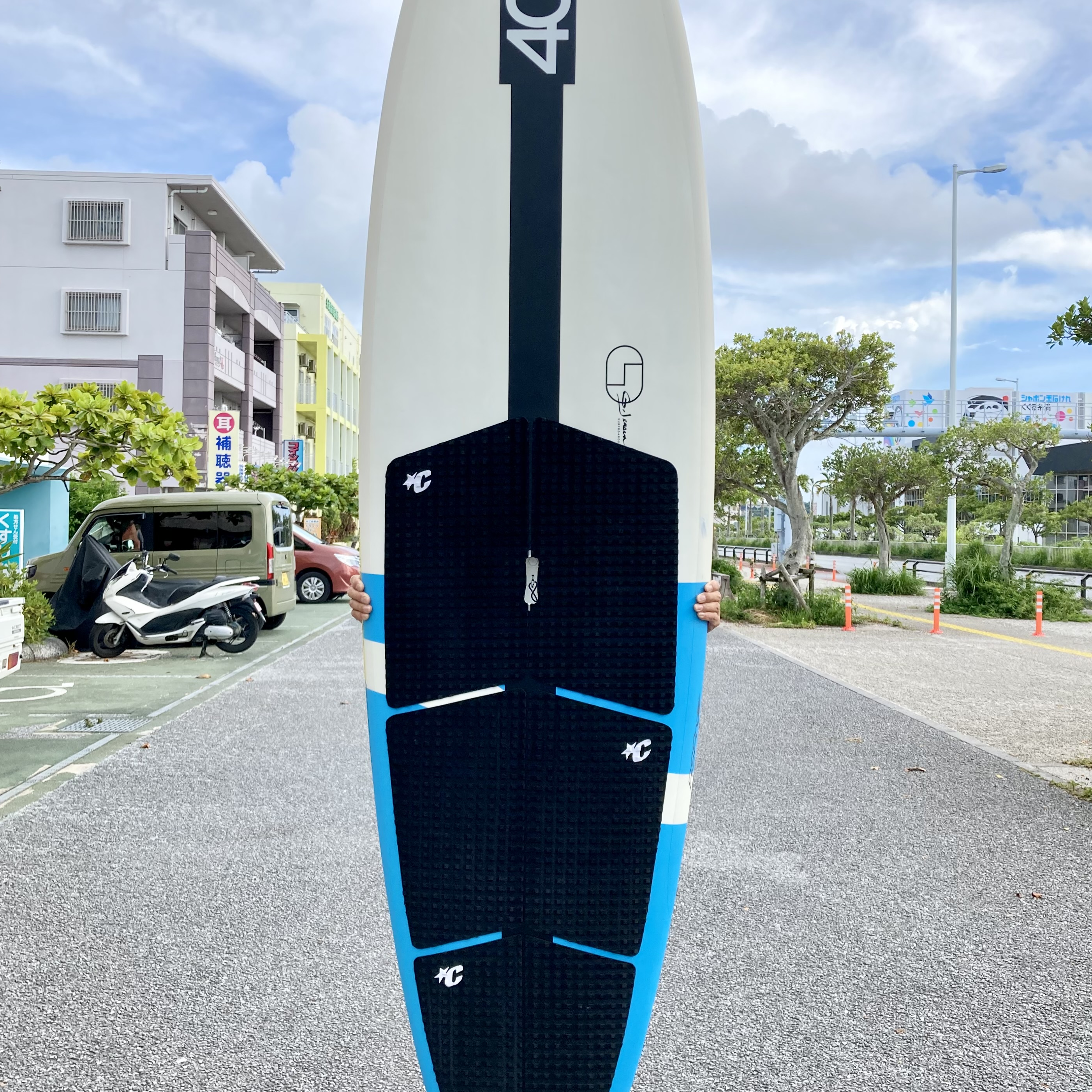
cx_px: 539
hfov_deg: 47.2
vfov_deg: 47.2
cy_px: 529
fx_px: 1249
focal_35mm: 35
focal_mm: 3.99
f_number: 1.8
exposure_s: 1/813
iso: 20
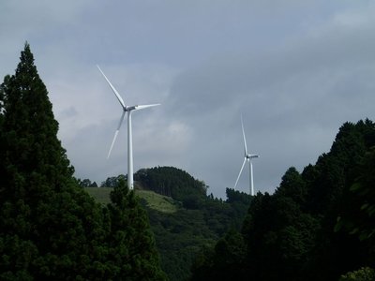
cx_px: 188
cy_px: 140
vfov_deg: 17.4
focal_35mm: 85
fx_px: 921
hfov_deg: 23.0
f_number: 6.3
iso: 100
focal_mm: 15.41
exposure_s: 1/640
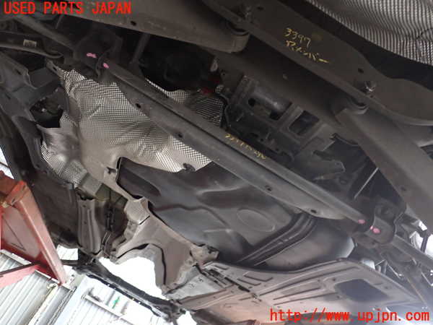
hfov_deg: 60.0
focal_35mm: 30
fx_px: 375
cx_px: 216
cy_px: 162
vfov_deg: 46.8
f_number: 2.3
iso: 500
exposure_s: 1/30
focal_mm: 5.4
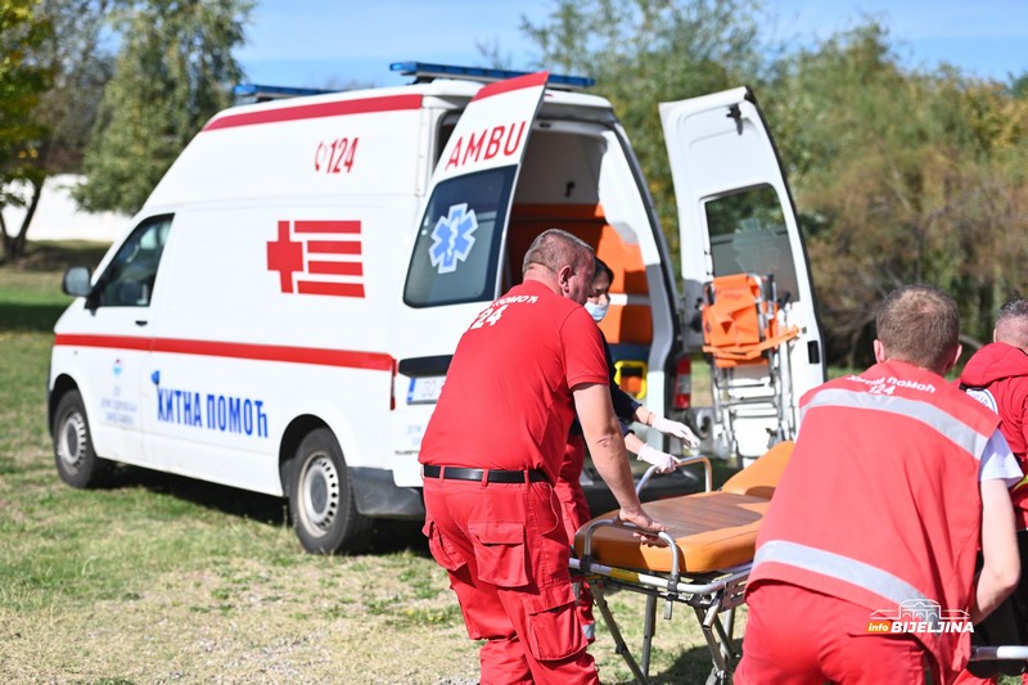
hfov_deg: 28.8
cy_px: 342
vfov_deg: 19.4
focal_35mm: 70
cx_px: 514
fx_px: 1998
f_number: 3.5
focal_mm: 70
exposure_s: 1/8000
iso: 320
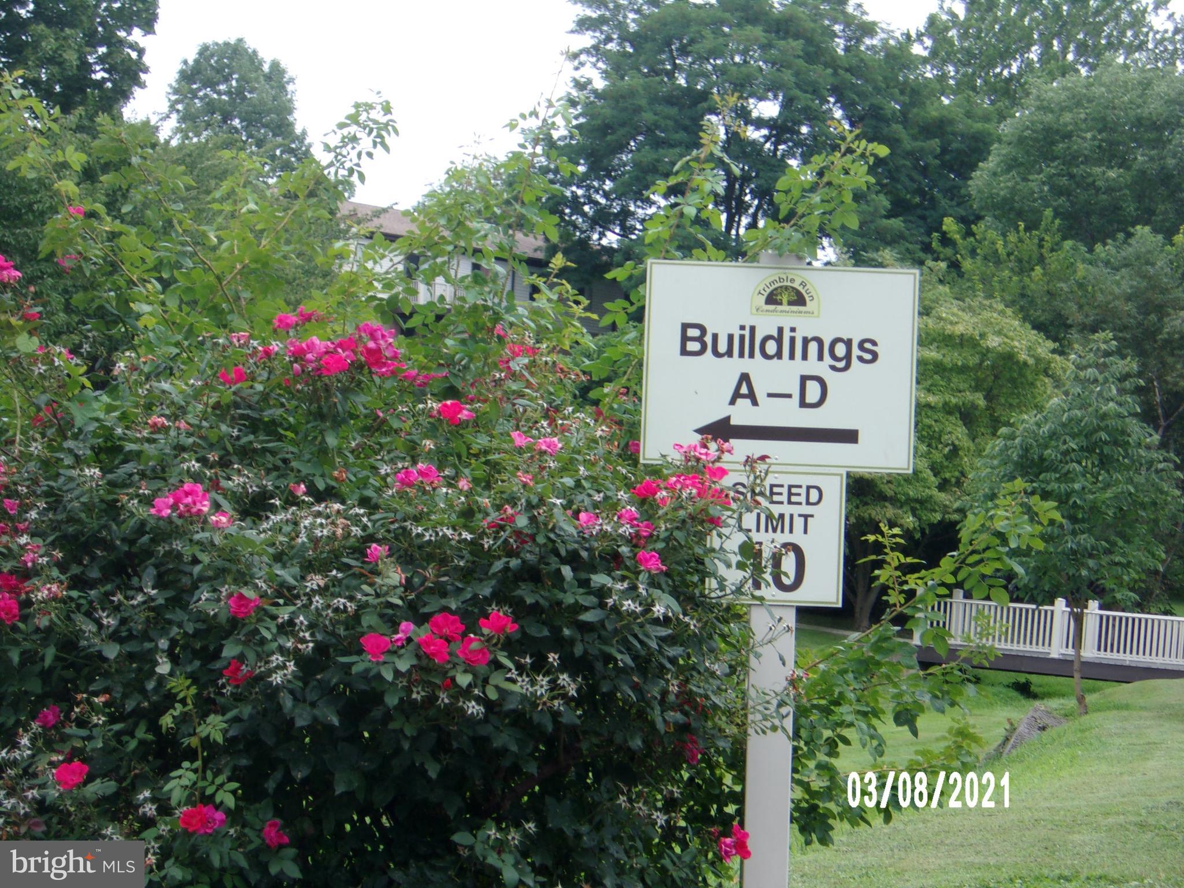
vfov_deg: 17.0
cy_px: 444
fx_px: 2976
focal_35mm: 87
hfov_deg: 22.5
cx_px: 592
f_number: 5.6
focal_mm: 15.6
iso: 80
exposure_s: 1/140
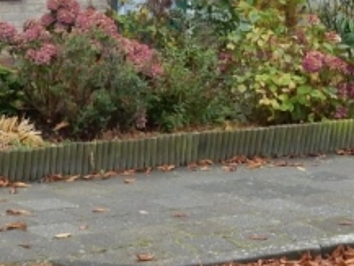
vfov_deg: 8.5
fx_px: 1739
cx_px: 129
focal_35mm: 170
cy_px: -183
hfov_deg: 11.6
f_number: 5
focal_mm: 6.4
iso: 125
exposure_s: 1/60
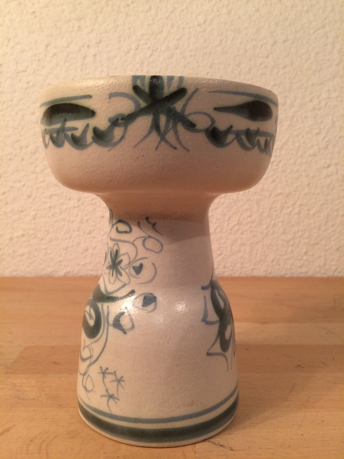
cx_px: 172
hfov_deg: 48.2
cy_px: 230
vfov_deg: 61.7
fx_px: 384
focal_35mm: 29
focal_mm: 4.15
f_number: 2.2
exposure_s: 1/33
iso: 50
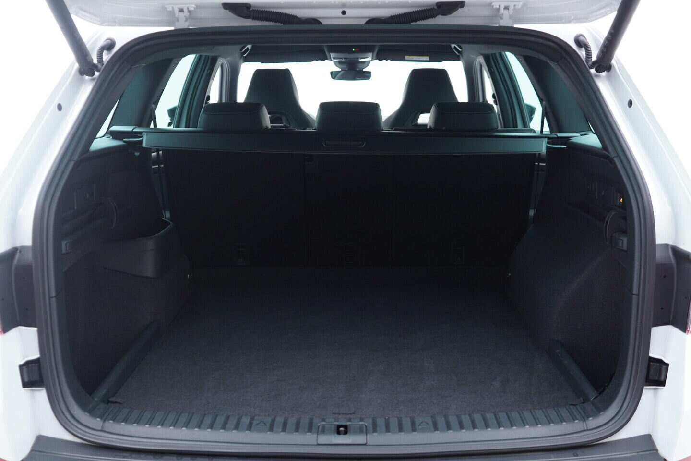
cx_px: 346
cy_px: 230
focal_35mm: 36
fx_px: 691
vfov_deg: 36.9
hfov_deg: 53.1
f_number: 2.8
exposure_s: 1/40
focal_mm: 24
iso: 320
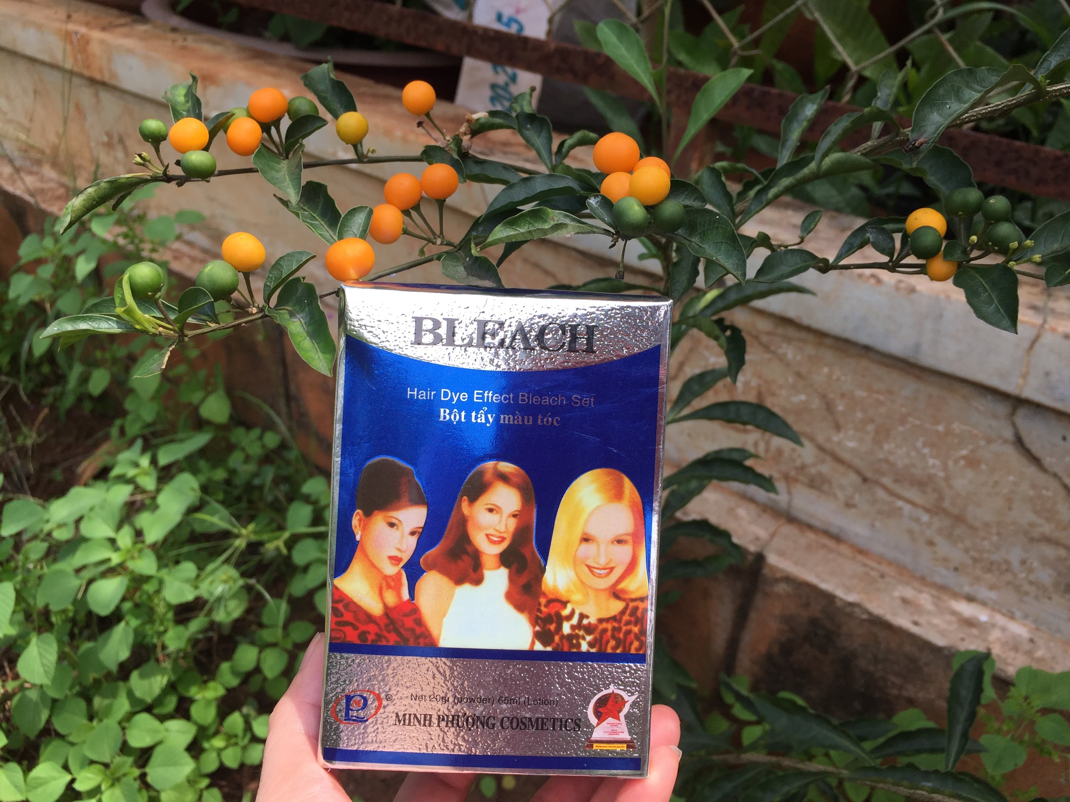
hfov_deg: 61.7
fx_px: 896
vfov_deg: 48.2
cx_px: 535
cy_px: 401
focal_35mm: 29
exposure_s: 1/964
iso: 32
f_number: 2.2
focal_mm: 4.15
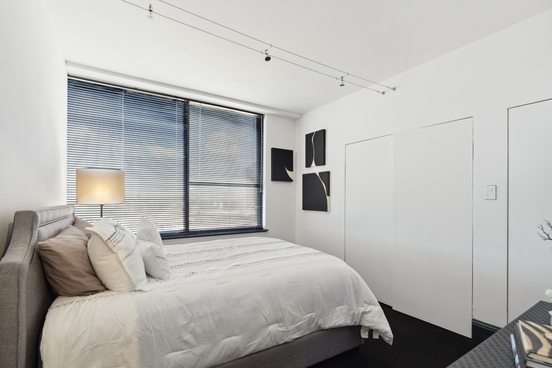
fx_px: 245
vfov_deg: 73.7
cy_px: 184
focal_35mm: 16
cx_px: 276
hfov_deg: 96.7
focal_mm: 16
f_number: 5.6
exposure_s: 1/20
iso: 100
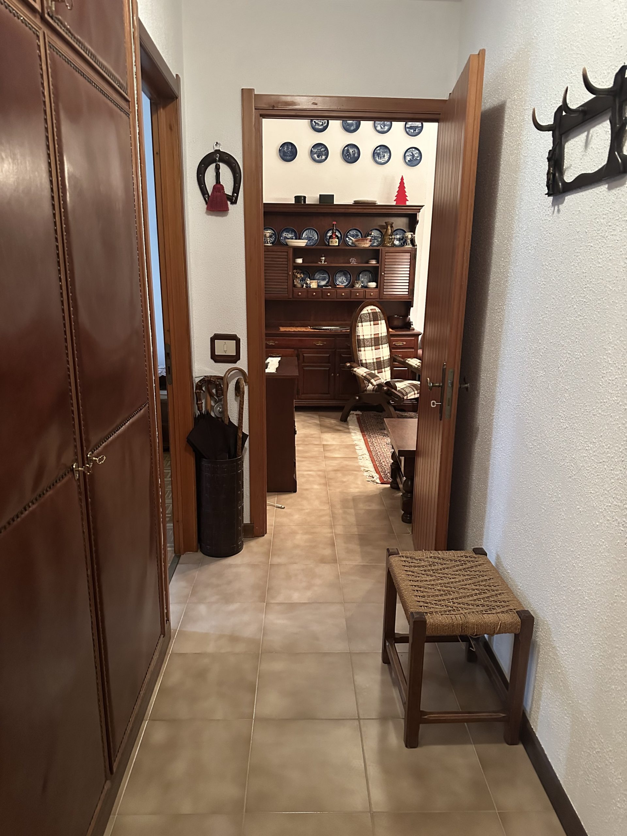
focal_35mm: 24
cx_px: 314
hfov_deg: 56.8
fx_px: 580
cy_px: 418
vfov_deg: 71.6
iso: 800
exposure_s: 1/50
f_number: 1.78
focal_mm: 6.86
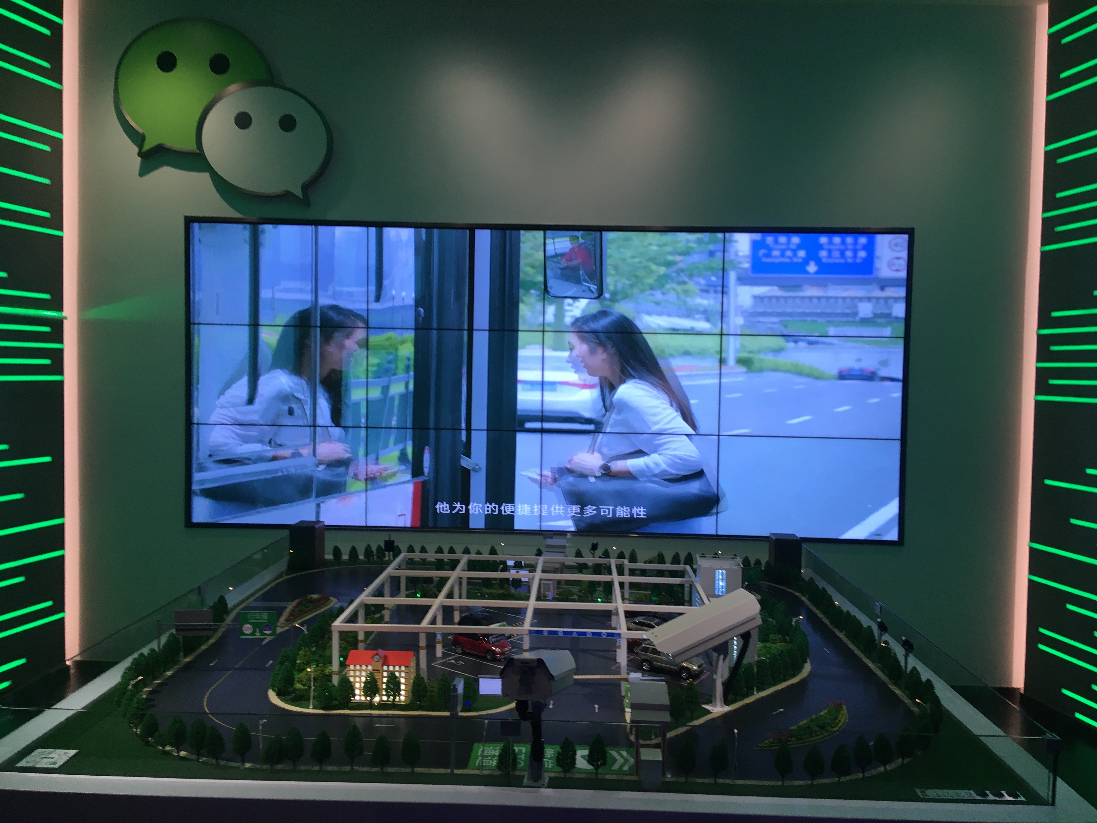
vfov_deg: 48.2
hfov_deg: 61.7
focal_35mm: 29
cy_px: 412
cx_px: 548
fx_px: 919
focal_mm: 4.15
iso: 25
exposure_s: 1/33
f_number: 2.2
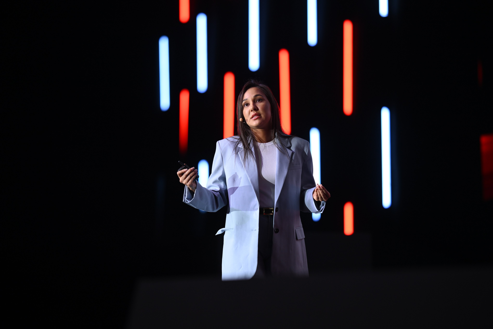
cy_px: 164
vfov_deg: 10.2
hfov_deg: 15.2
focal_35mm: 135
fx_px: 1849
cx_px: 246
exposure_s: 1/250
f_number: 1.8
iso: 320
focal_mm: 135
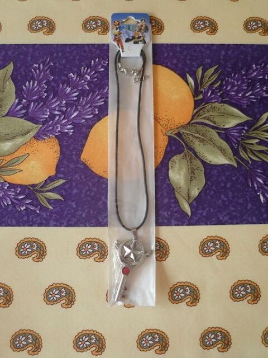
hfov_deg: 41.8
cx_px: 134
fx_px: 351
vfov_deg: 54.0
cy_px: 179
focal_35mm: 34
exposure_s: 1/30
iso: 160
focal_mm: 6.1
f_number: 3.2
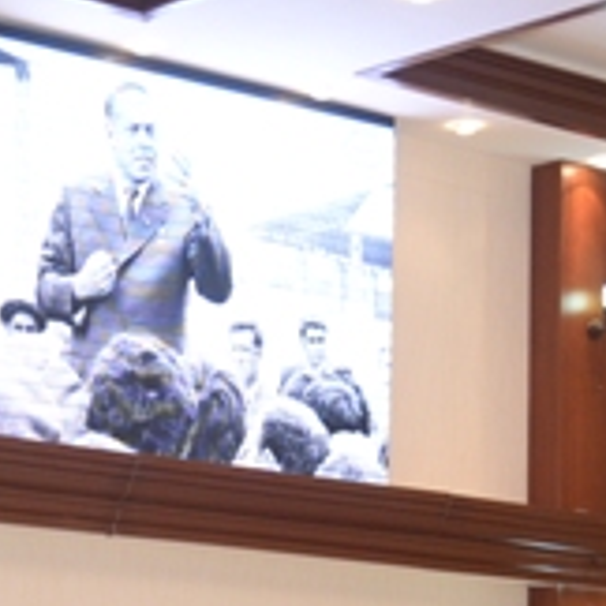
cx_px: 19
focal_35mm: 134
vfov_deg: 12.9
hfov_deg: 12.9
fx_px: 2654
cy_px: 600
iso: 2200
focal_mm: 40
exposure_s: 1/100
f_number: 4
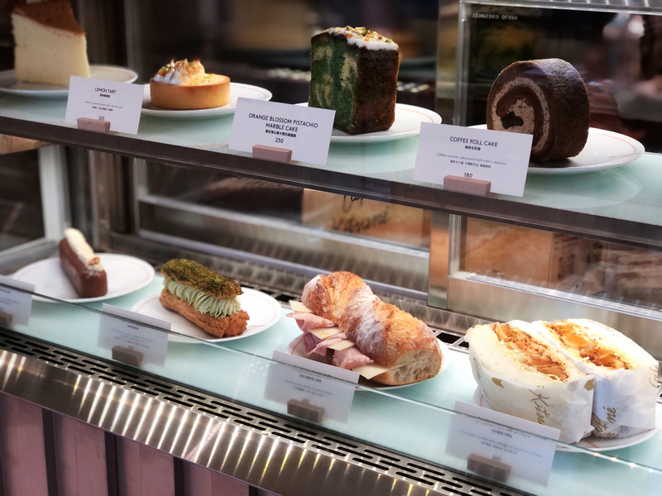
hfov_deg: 33.8
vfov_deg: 25.7
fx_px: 1090
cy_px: 248
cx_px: 331
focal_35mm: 57
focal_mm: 6.6
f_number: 2.8
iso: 32
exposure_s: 1/30
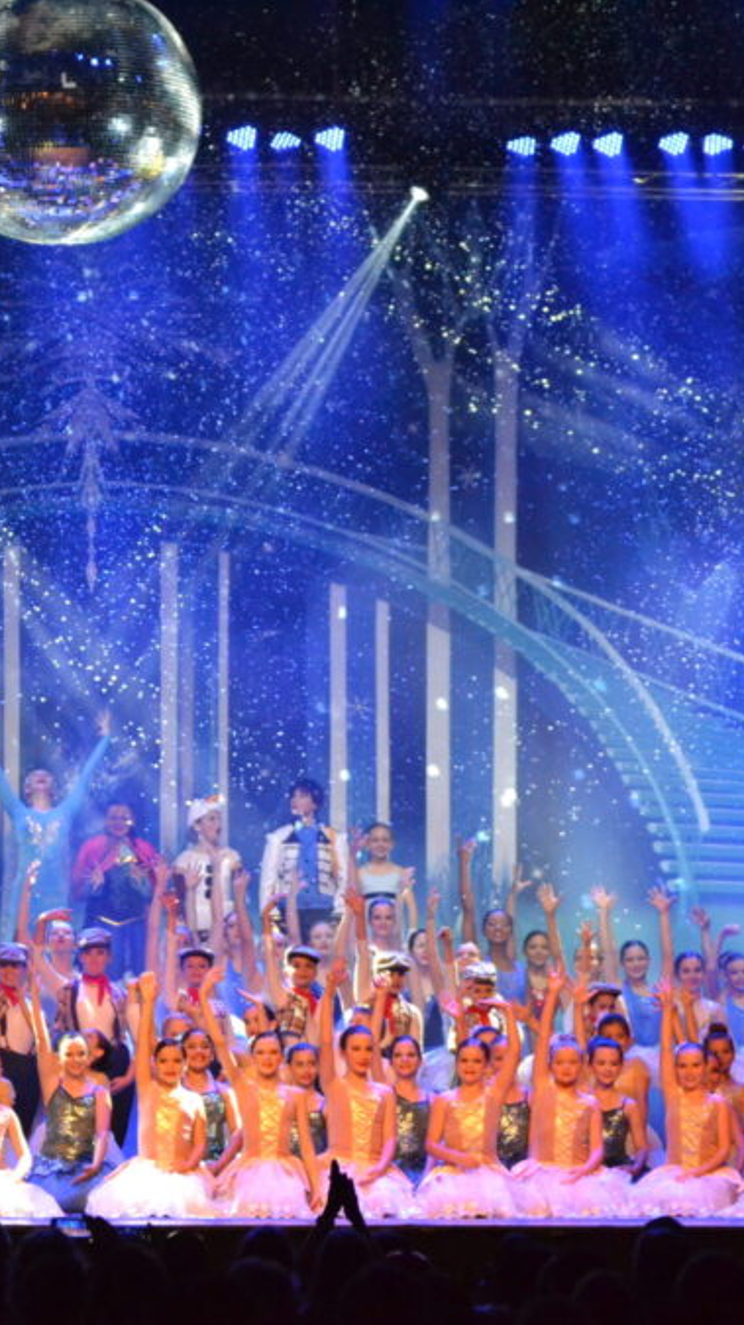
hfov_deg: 7.2
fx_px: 5865
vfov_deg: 12.9
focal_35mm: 167
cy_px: 668
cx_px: 135
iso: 3200
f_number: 2.8
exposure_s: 1/640
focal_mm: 70
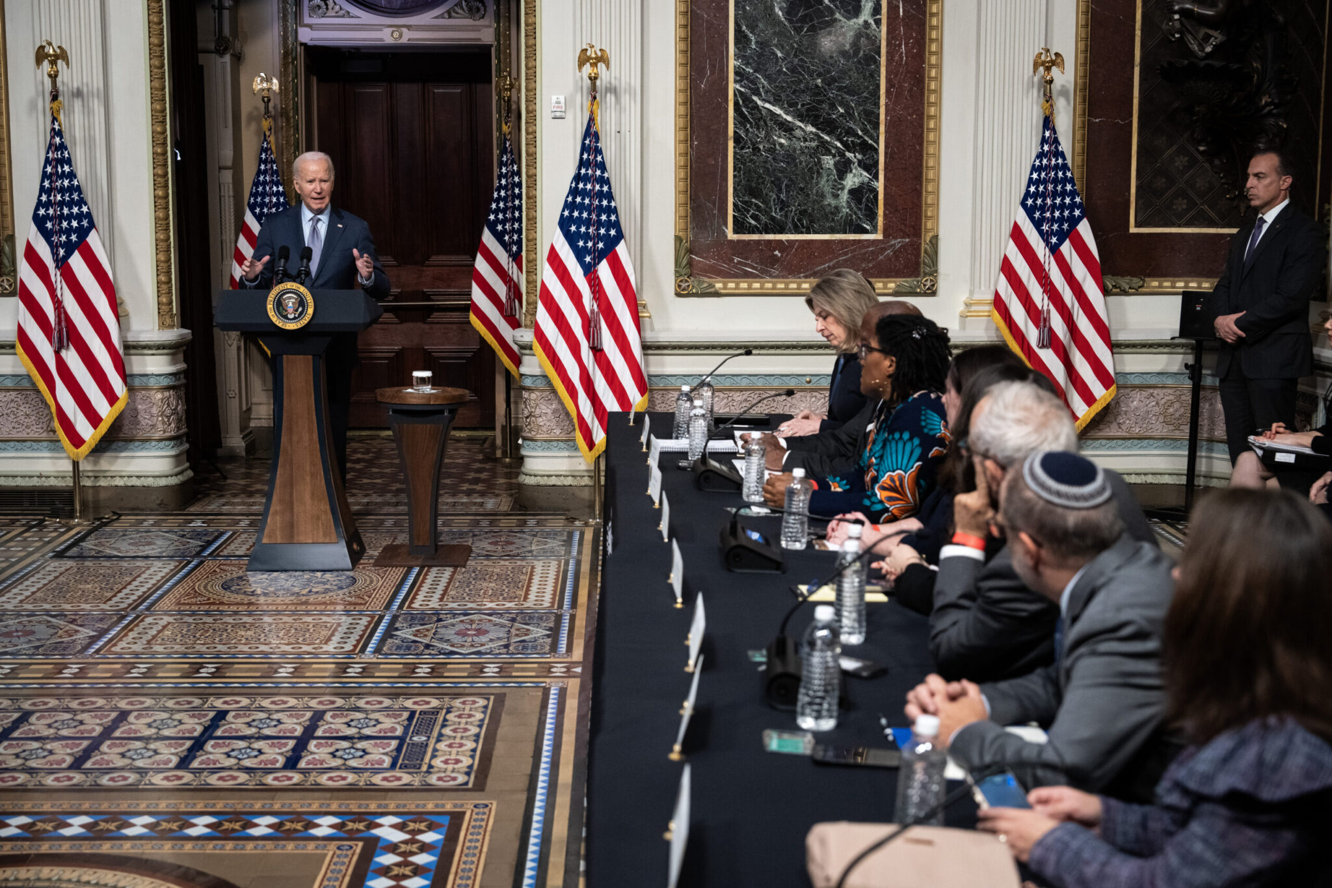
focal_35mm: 47
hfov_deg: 41.9
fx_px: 1739
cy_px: 444
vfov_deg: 28.7
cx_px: 666
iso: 3200
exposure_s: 1/200
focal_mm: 47
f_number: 3.5
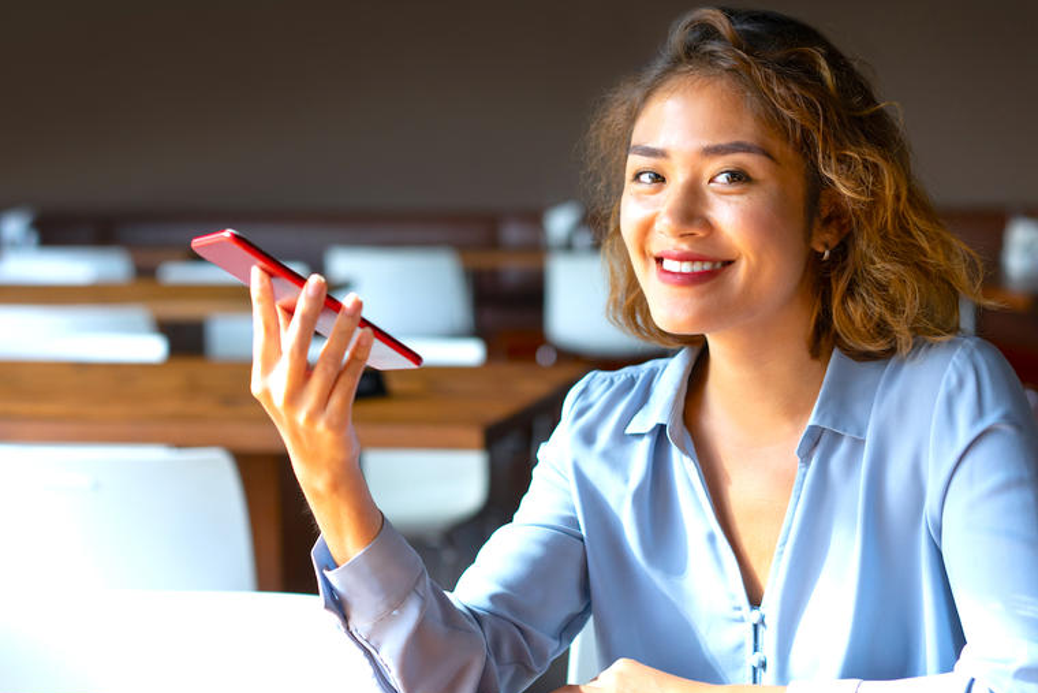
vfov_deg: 20.0
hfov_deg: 29.6
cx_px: 500
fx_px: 1961
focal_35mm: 68
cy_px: 383
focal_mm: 55
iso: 320
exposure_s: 1/250
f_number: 2.8
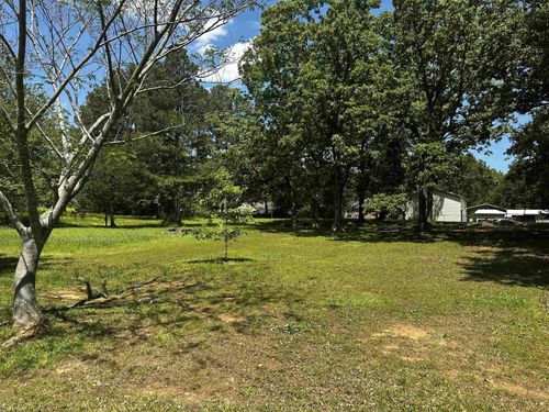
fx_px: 381
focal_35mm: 24
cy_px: 206
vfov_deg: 56.8
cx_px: 274
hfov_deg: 71.6
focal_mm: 6.86
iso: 80
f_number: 1.78
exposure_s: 1/2252
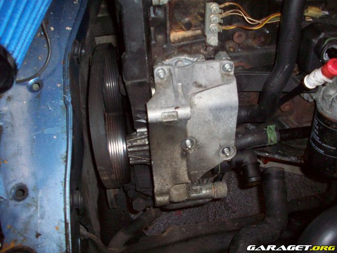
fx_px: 360
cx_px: 168
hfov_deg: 50.1
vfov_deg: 38.7
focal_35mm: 37
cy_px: 126
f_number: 2.8
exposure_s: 1/64
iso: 160
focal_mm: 6.2
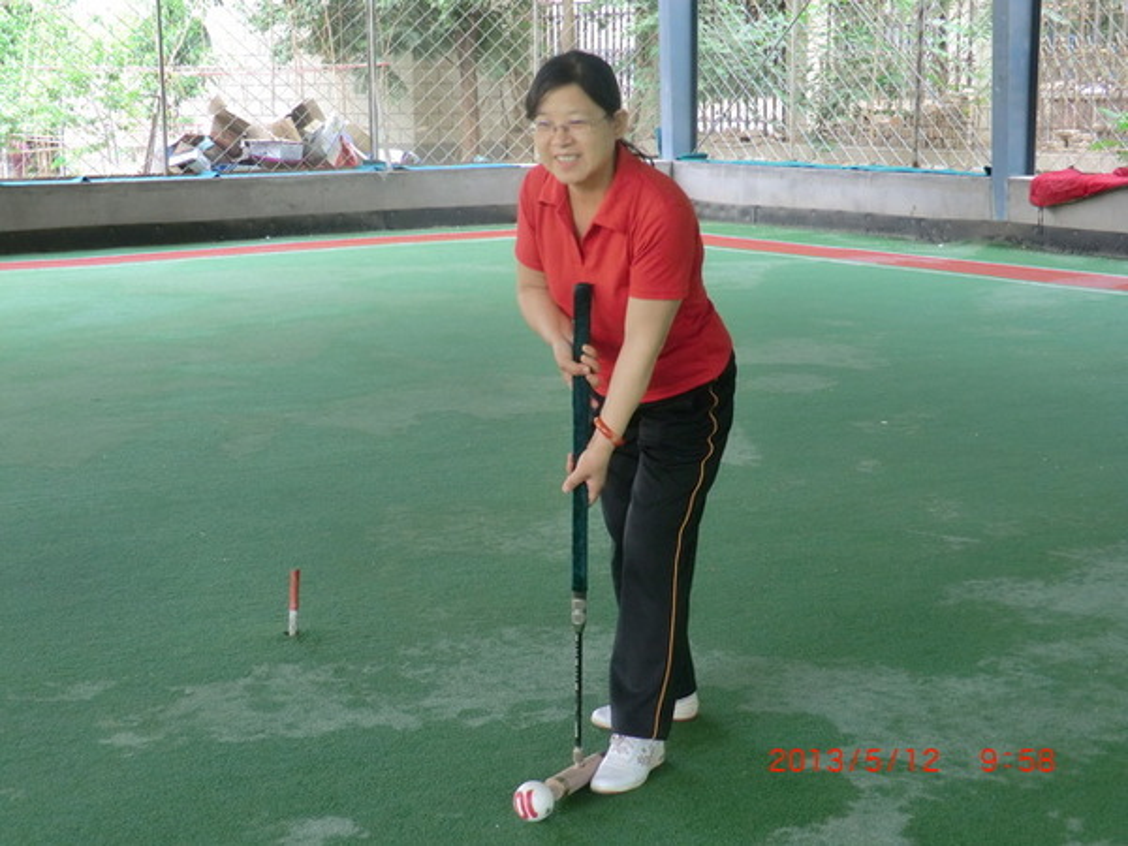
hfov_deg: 34.9
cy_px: 423
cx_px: 564
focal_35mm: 55
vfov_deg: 26.6
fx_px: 1792
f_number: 4.2
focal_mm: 9.8
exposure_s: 1/60
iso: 200
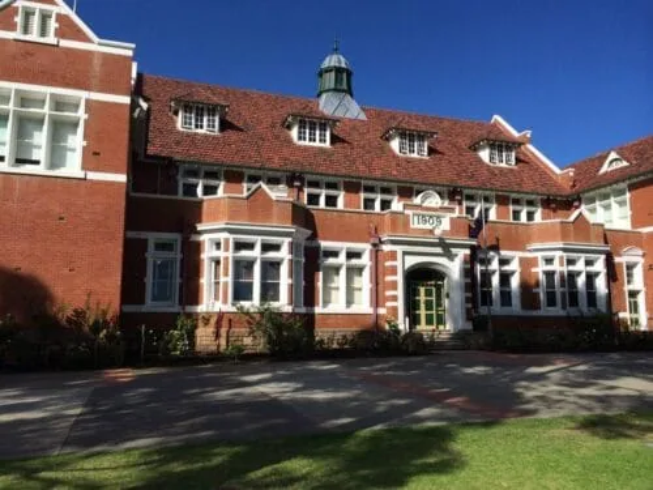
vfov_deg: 46.8
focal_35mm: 30
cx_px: 326
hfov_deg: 60.0
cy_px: 245
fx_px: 566
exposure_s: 1/3425
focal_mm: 4.12
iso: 40
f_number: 2.2
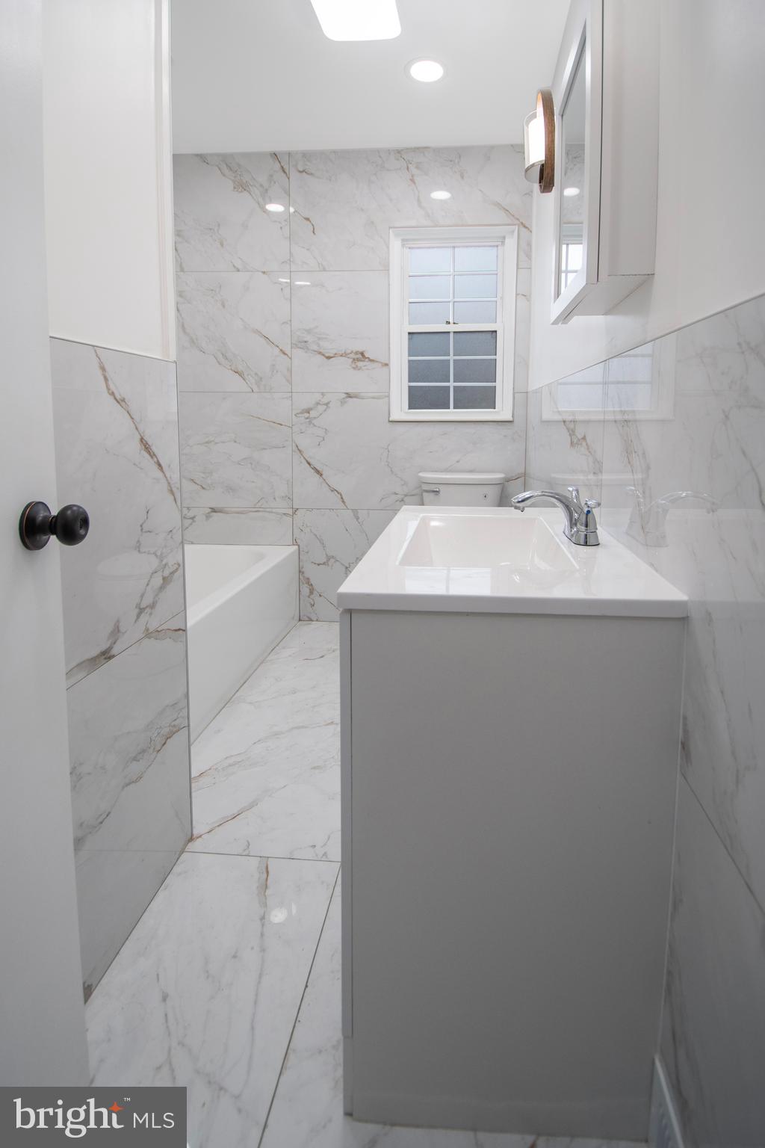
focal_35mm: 15
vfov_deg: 100.4
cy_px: 574
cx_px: 382
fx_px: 478
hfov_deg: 77.3
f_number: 3.5
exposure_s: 1/125
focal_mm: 10
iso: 250
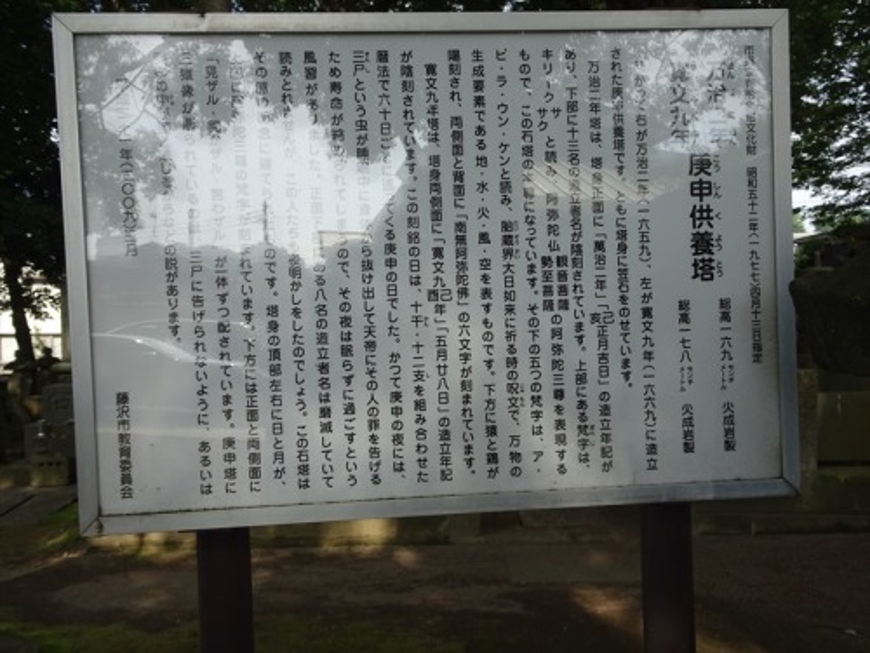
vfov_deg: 46.8
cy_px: 326
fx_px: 754
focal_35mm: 30
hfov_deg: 60.0
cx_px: 435
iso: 80
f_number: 4
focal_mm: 5.09
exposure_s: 1/320
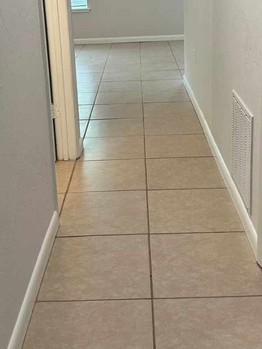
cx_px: 131
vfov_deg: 38.7
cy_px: 92
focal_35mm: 48
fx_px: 484
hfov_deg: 30.3
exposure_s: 1/120
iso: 200
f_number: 1.78
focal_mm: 6.86
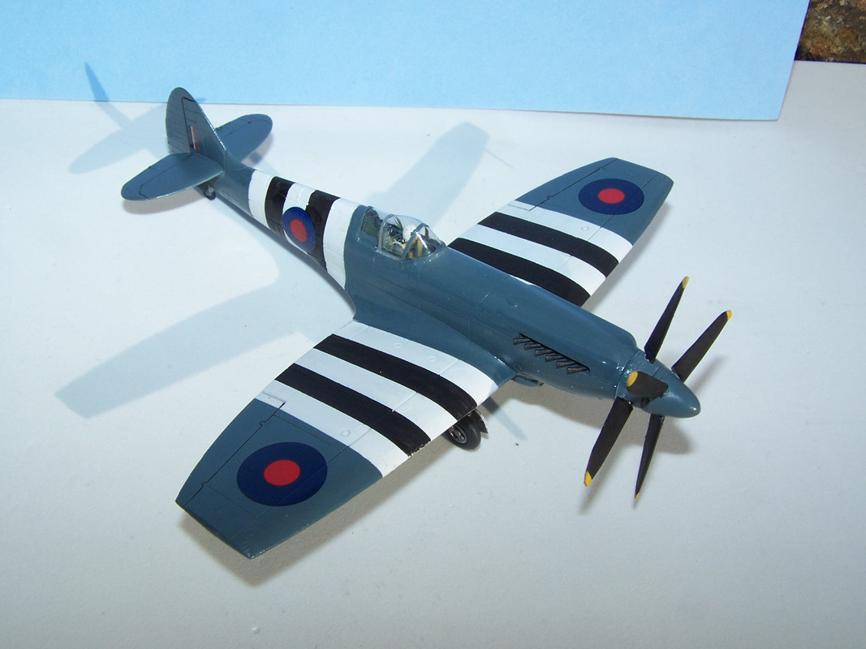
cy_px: 324
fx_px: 951
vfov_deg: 37.7
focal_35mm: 38
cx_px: 433
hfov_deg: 49.0
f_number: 5.6
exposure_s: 1/1500
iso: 80
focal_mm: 6.3
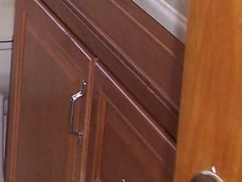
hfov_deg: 11.5
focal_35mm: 159
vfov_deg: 9.1
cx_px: -201
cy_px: -89
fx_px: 1112
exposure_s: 1/60
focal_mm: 5.6
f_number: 2.7
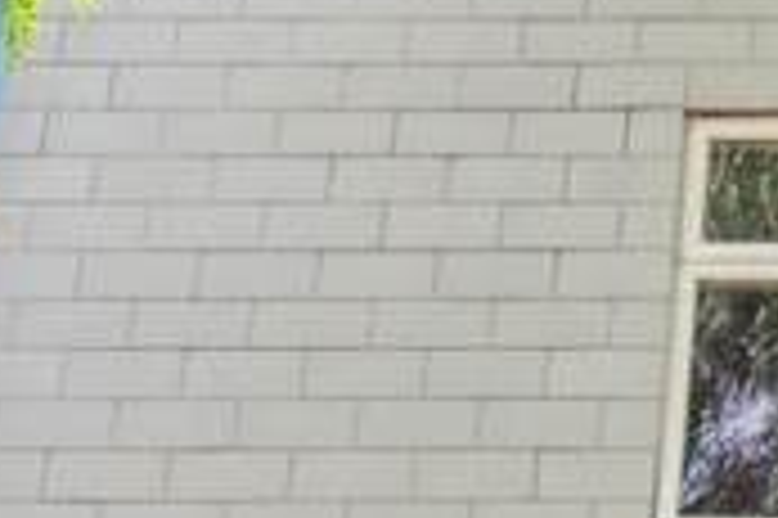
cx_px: 1259
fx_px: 2871
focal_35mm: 133
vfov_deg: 9.2
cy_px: 1277
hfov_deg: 14.2
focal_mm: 12
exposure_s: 1/160
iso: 200
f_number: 8
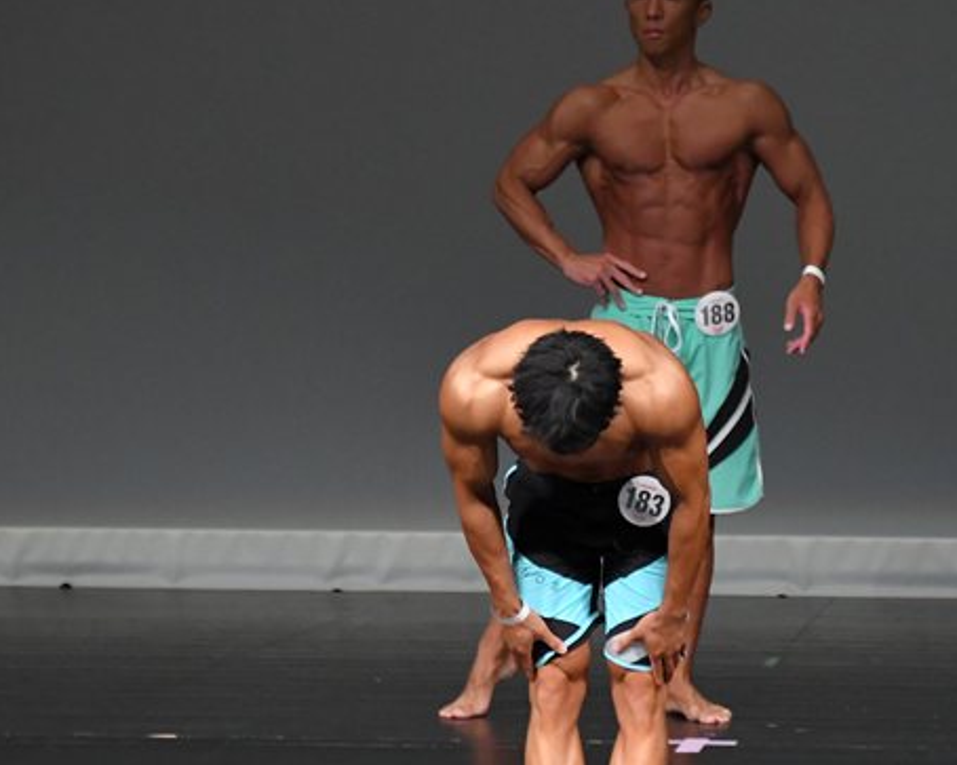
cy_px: 453
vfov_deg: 2.8
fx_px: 15660
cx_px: 739
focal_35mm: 553
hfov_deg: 3.5
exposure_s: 1/400
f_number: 5.6
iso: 4000
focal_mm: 230
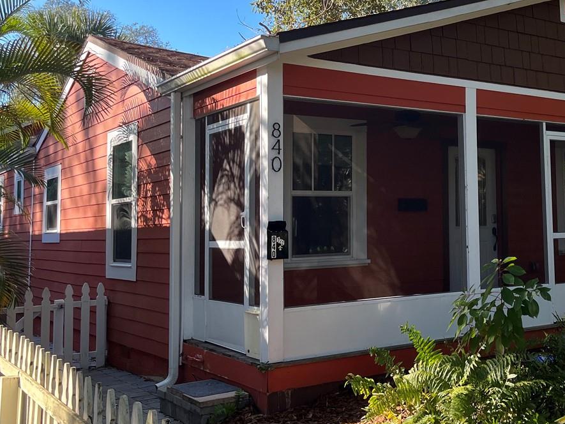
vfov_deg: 30.7
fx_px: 767
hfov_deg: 39.1
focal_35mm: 47
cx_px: 439
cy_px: 148
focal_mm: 5.1
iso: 50
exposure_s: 1/676
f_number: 1.6
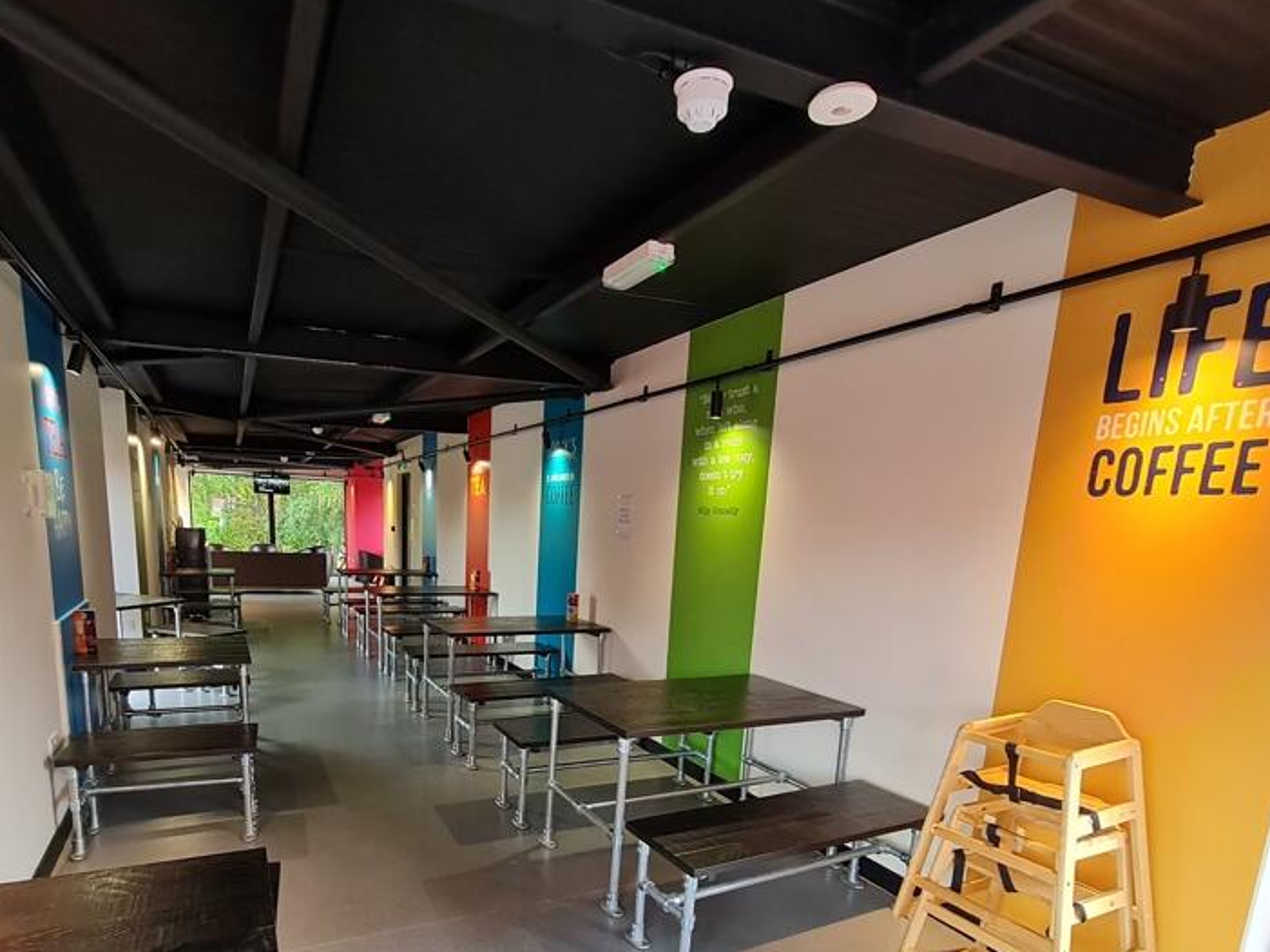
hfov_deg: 84.2
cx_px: 551
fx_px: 697
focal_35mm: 19
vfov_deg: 66.4
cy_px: 649
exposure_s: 1/50
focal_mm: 1.74
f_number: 2.2
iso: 160
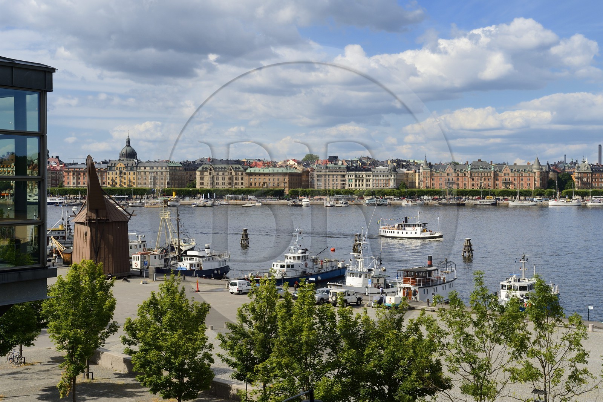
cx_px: 302
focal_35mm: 44
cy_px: 201
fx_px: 737
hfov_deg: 44.5
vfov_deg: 30.5
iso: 250
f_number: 13
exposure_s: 1/320
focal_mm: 44
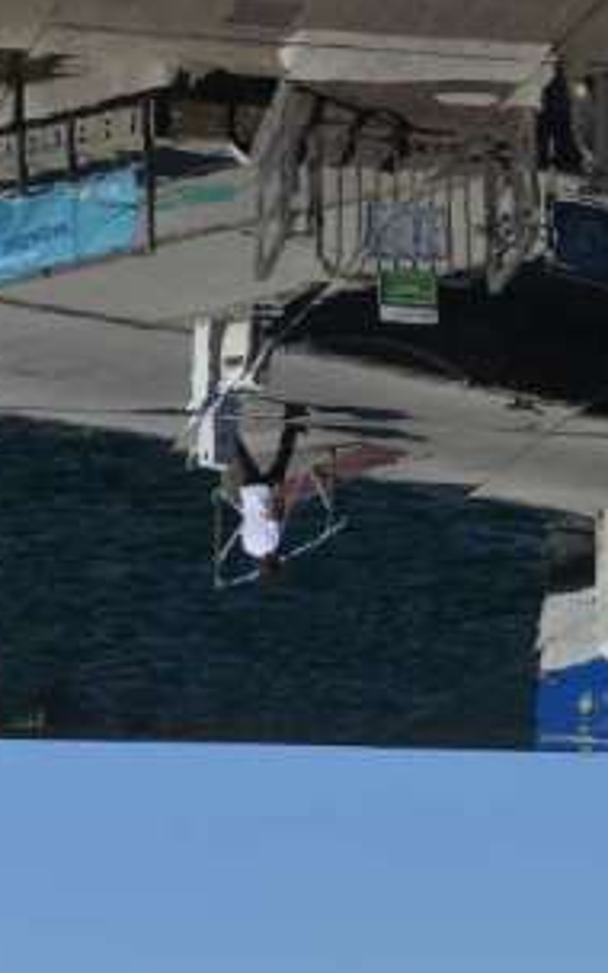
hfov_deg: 6.8
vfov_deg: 11.1
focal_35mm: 188
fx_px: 4984
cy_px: 647
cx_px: 1130
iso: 125
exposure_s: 1/200
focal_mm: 70
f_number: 7.1
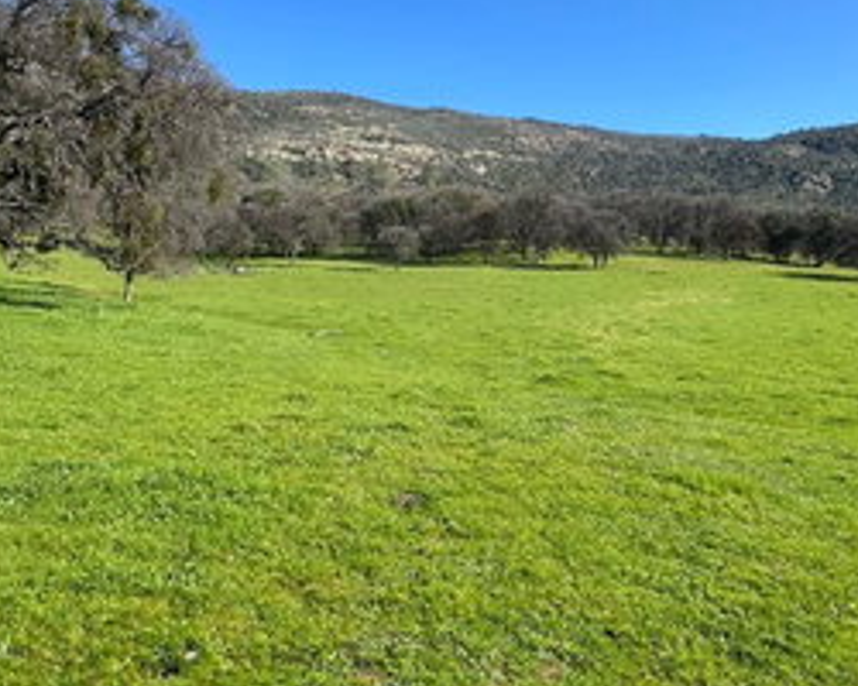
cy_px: 302
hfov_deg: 61.8
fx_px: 711
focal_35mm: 28
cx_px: 508
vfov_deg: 51.4
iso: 40
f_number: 2.2
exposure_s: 1/1159
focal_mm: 2.22
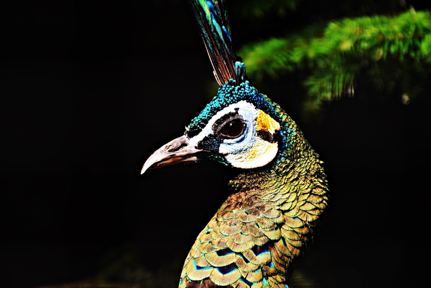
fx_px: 2981
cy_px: 146
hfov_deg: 8.3
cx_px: 225
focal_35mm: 249
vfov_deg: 5.5
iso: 800
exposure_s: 1/640
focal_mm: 140
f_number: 5.6
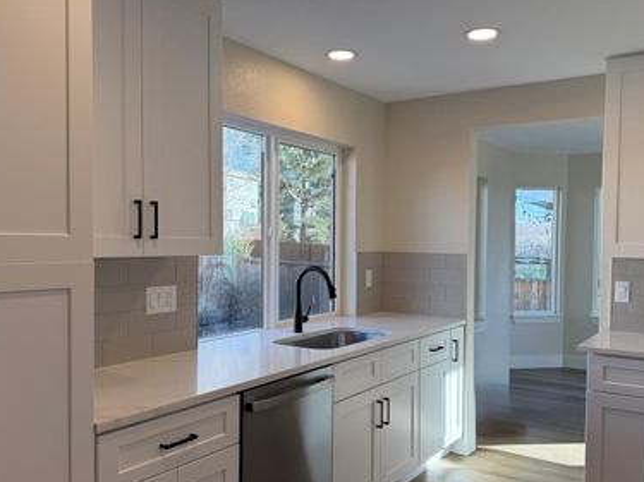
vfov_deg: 44.1
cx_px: 326
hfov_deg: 56.8
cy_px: 260
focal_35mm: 32
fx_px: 595
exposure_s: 1/389
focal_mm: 6.76
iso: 100
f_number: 1.78
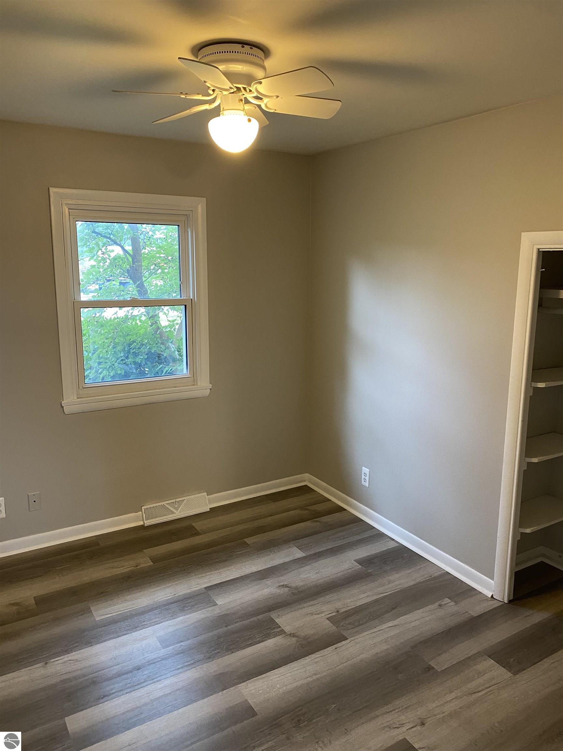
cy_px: 376
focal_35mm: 26
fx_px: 564
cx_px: 282
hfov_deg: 53.1
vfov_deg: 67.3
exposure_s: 1/60
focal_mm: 4.25
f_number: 1.8
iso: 250
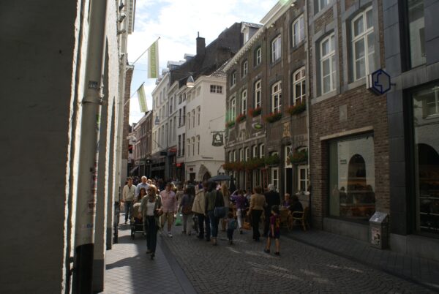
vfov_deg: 48.1
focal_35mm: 27
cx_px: 220
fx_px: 330
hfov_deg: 67.3
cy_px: 147
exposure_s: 1/160
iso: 100
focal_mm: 18
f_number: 10
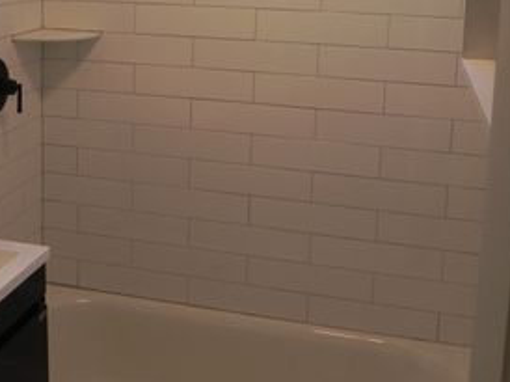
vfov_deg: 26.7
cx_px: 125
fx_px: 780
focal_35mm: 53
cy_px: 49
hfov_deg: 35.4
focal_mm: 5.2
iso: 160
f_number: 3.2
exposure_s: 1/64.6
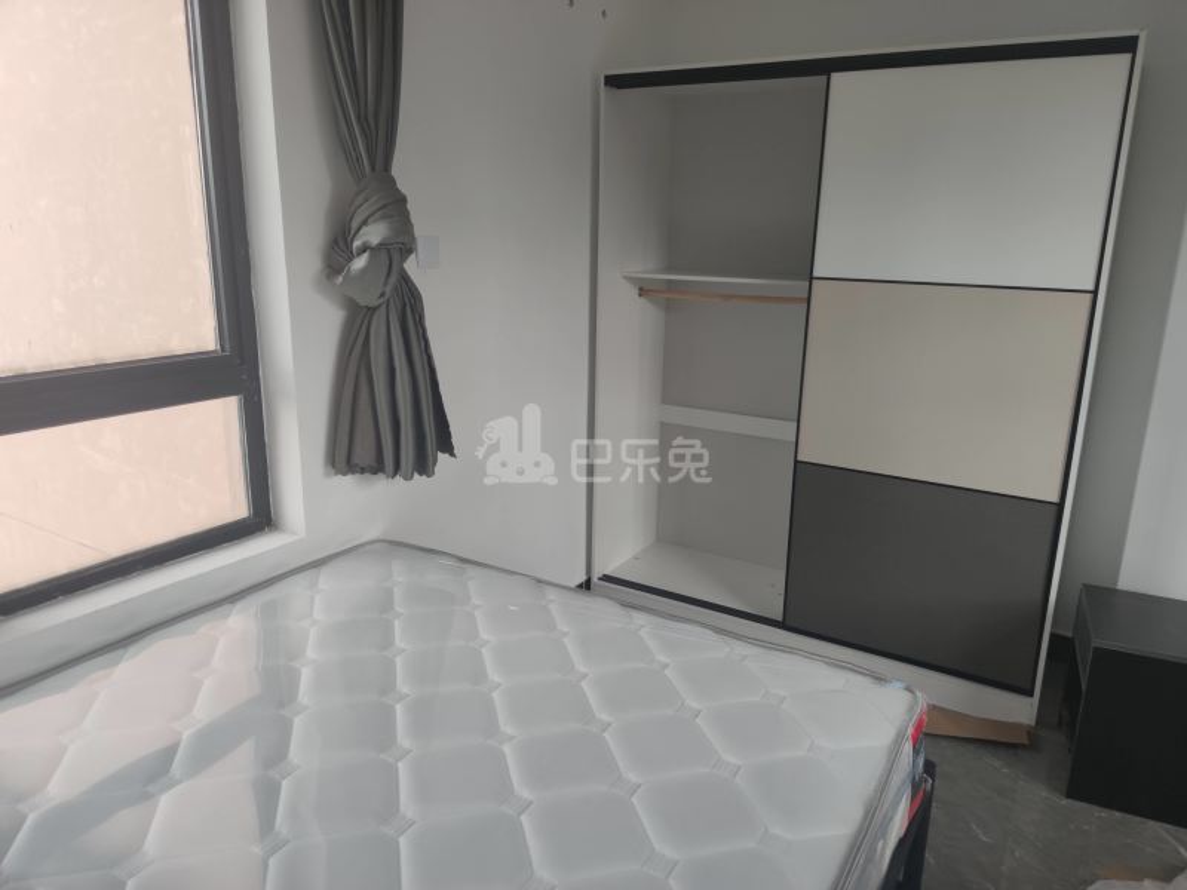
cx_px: 594
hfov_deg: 71.6
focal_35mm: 24
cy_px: 445
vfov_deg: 56.8
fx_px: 823
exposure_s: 1/100
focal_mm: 6.72
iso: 84
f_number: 1.69
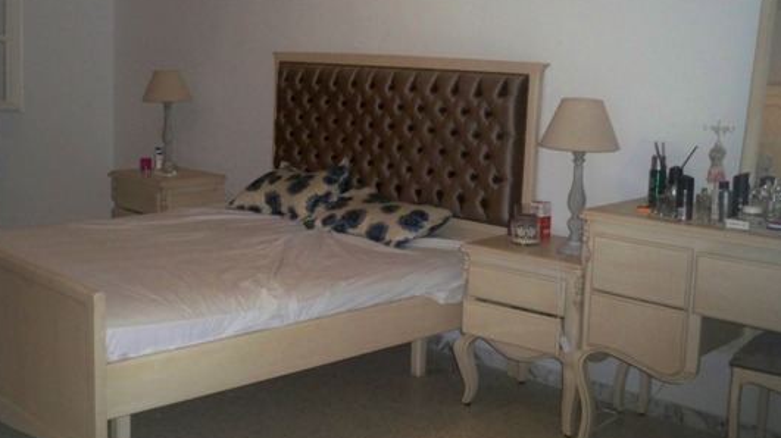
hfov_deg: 44.5
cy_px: 178
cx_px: 343
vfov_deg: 25.9
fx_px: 952
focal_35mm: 46
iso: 400
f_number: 3.1
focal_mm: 6.3
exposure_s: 1/60
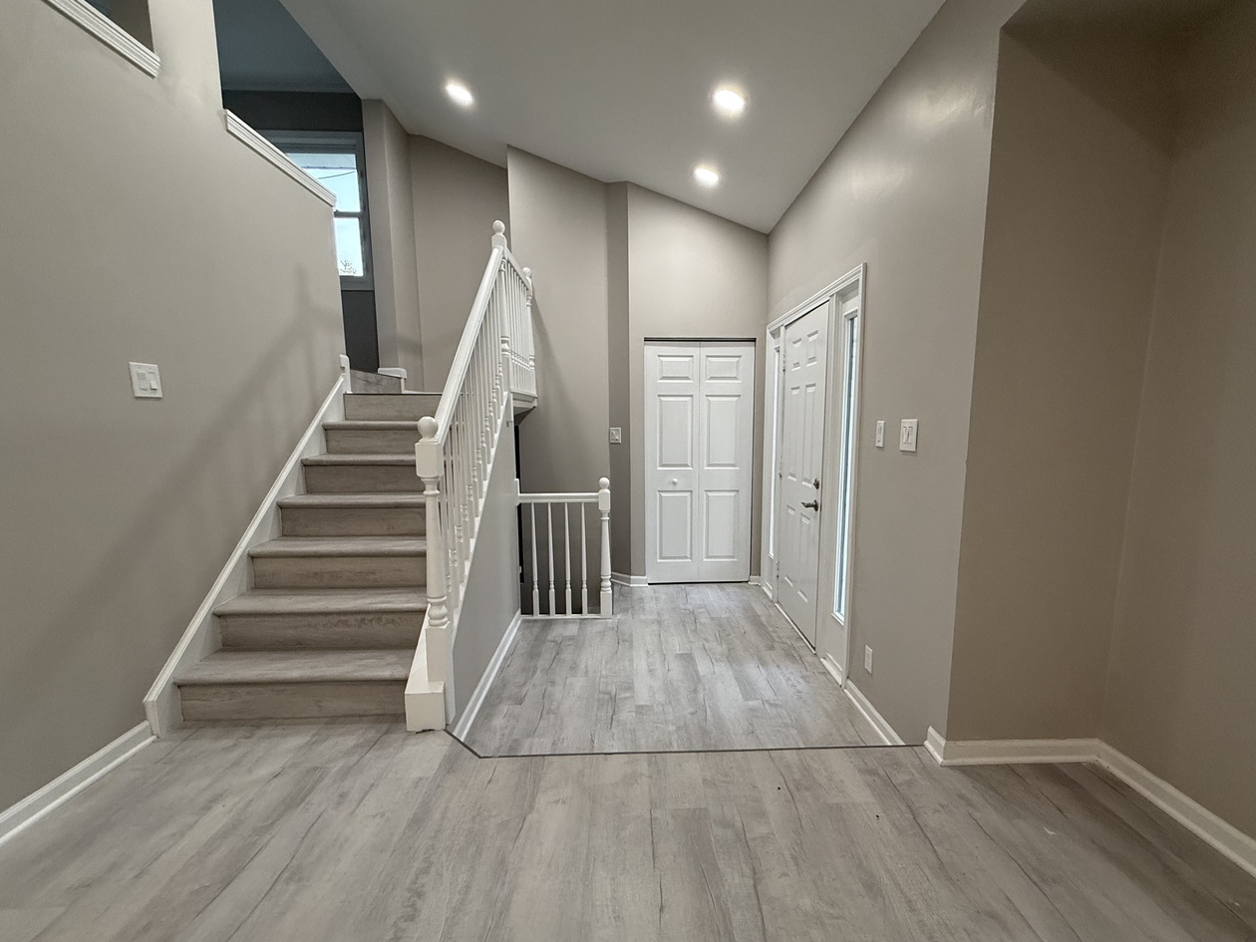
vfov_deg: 78.0
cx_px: 666
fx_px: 581
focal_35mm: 16
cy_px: 508
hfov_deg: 94.4
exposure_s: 1/120
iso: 200
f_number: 2.2
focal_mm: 2.22
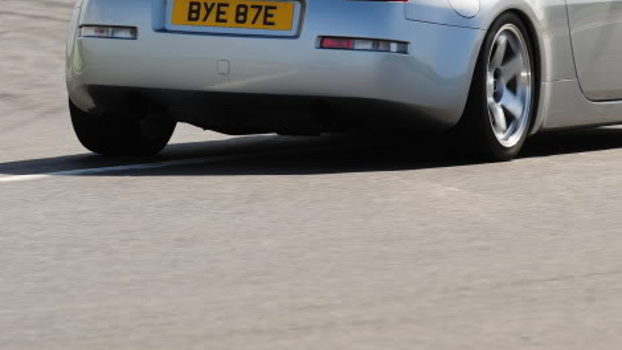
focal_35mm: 1069
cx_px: 437
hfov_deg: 2.0
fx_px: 17625
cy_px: 85
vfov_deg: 1.1
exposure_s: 1/320
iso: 200
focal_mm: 600
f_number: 10
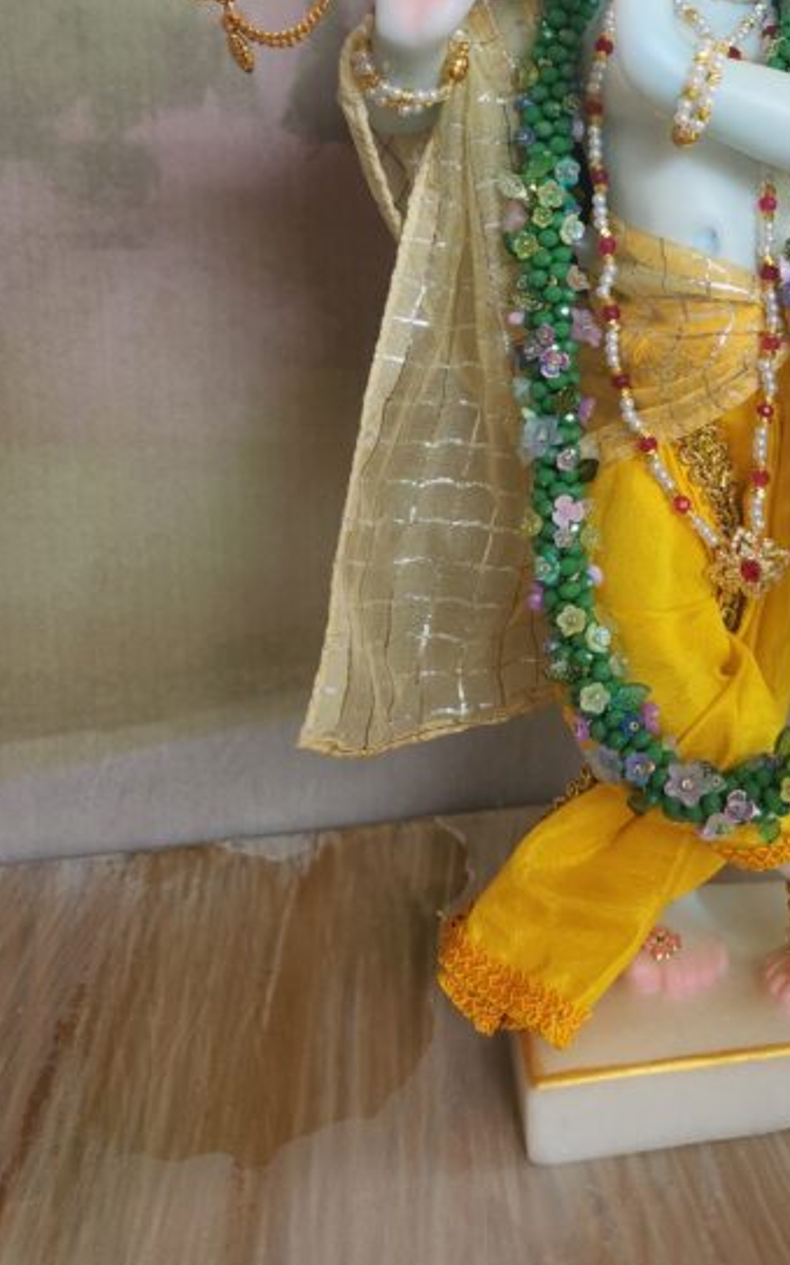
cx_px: 729
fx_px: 1586
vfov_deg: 42.3
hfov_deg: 26.9
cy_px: 331
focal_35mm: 46
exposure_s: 1/180
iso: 64
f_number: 1.8
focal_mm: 5.4
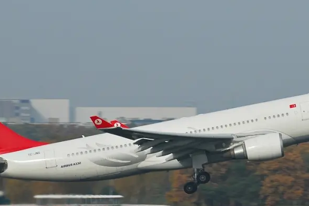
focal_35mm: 366
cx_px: 172
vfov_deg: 3.8
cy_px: 150
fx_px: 3141
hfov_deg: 5.6
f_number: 8
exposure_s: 1/200
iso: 100
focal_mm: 140
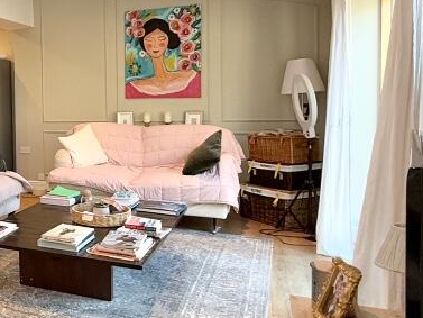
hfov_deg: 40.7
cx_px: -28
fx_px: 464
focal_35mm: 38
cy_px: 124
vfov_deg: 37.6
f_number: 2.2
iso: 200
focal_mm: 2.22
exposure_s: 1/100
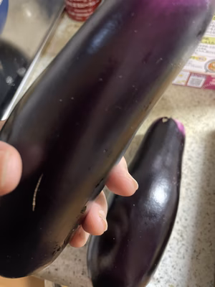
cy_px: 144
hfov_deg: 53.1
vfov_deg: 67.3
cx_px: 108
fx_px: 215
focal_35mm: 26
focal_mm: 4.2
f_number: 1.6
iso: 500
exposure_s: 1/25
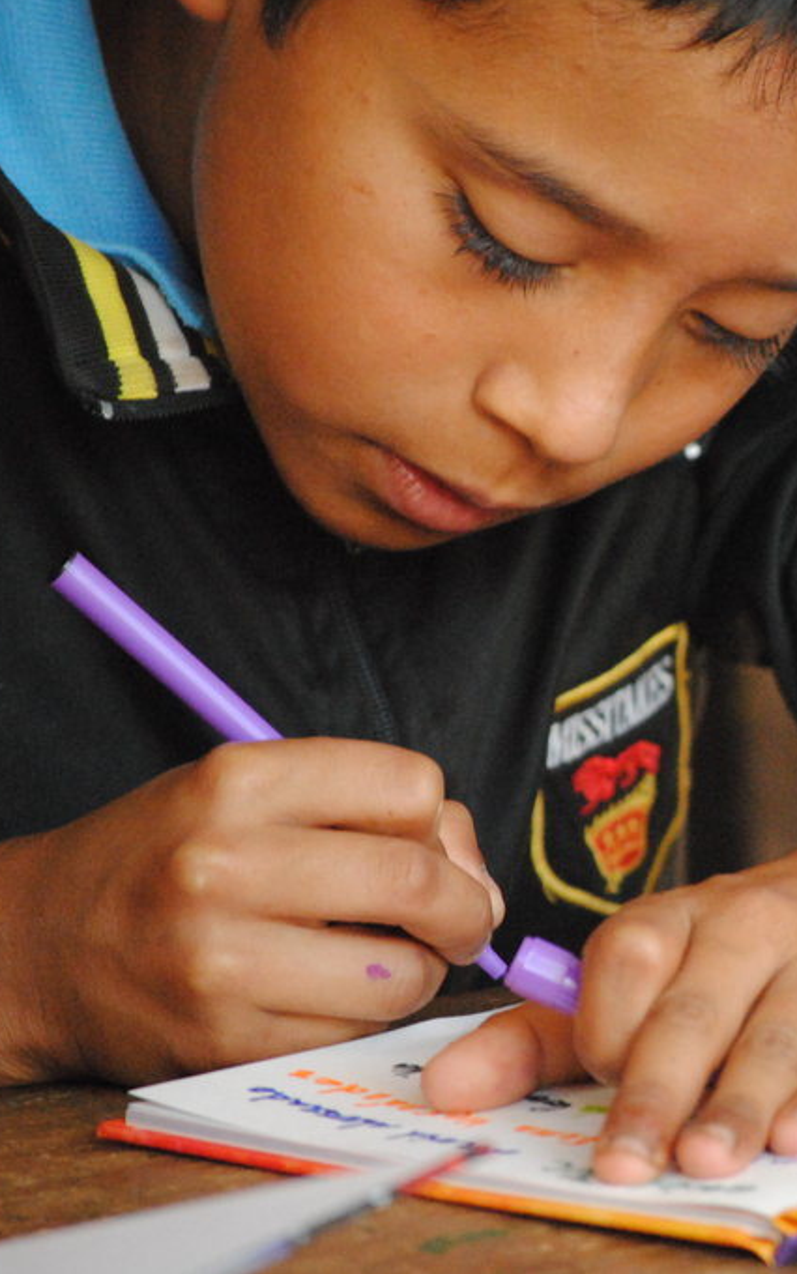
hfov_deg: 3.6
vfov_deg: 5.7
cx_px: 870
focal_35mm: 368
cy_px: 635
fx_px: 12781
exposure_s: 1/80
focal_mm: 160
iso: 1600
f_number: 5.3
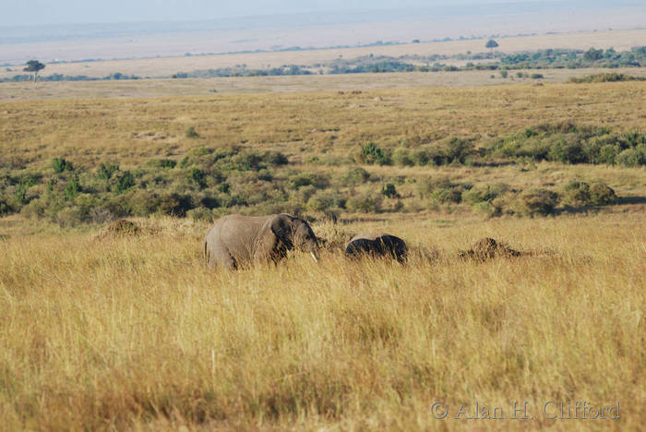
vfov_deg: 4.4
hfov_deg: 6.5
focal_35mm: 315
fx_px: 5657
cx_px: 323
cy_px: 216
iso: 250
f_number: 5.3
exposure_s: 1/500
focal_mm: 210
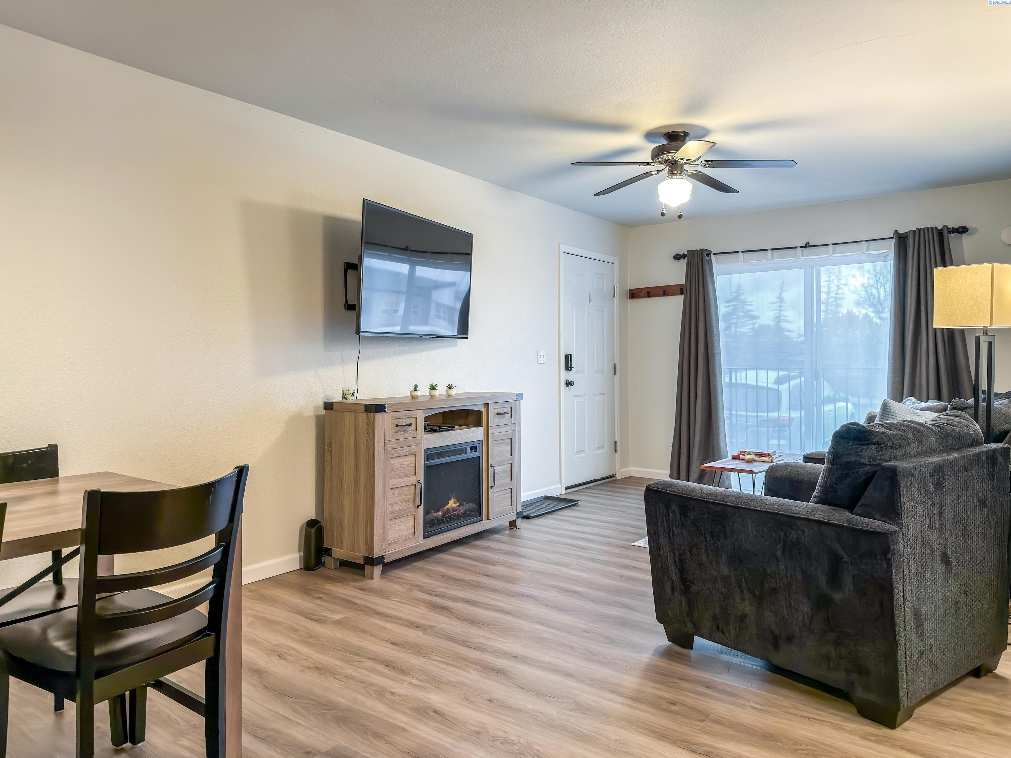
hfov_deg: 71.6
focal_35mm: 24
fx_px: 701
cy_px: 379
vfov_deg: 56.8
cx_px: 506
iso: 200
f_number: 1.8
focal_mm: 6.76
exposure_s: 1/60
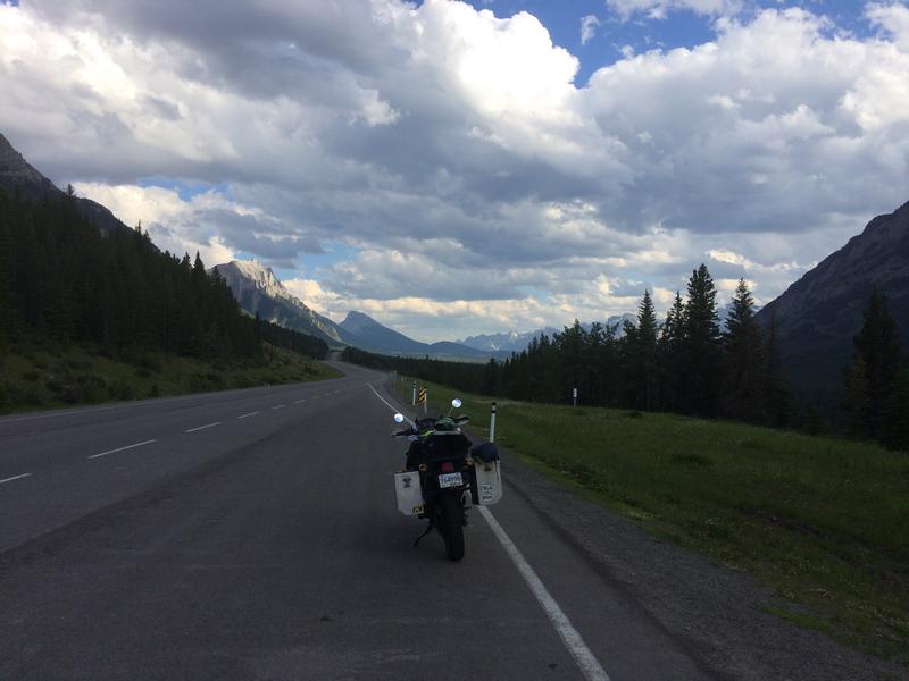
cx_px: 454
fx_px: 762
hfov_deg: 61.7
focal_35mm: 29
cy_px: 340
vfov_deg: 48.2
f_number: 2.2
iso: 32
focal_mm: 4.15
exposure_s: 1/1642
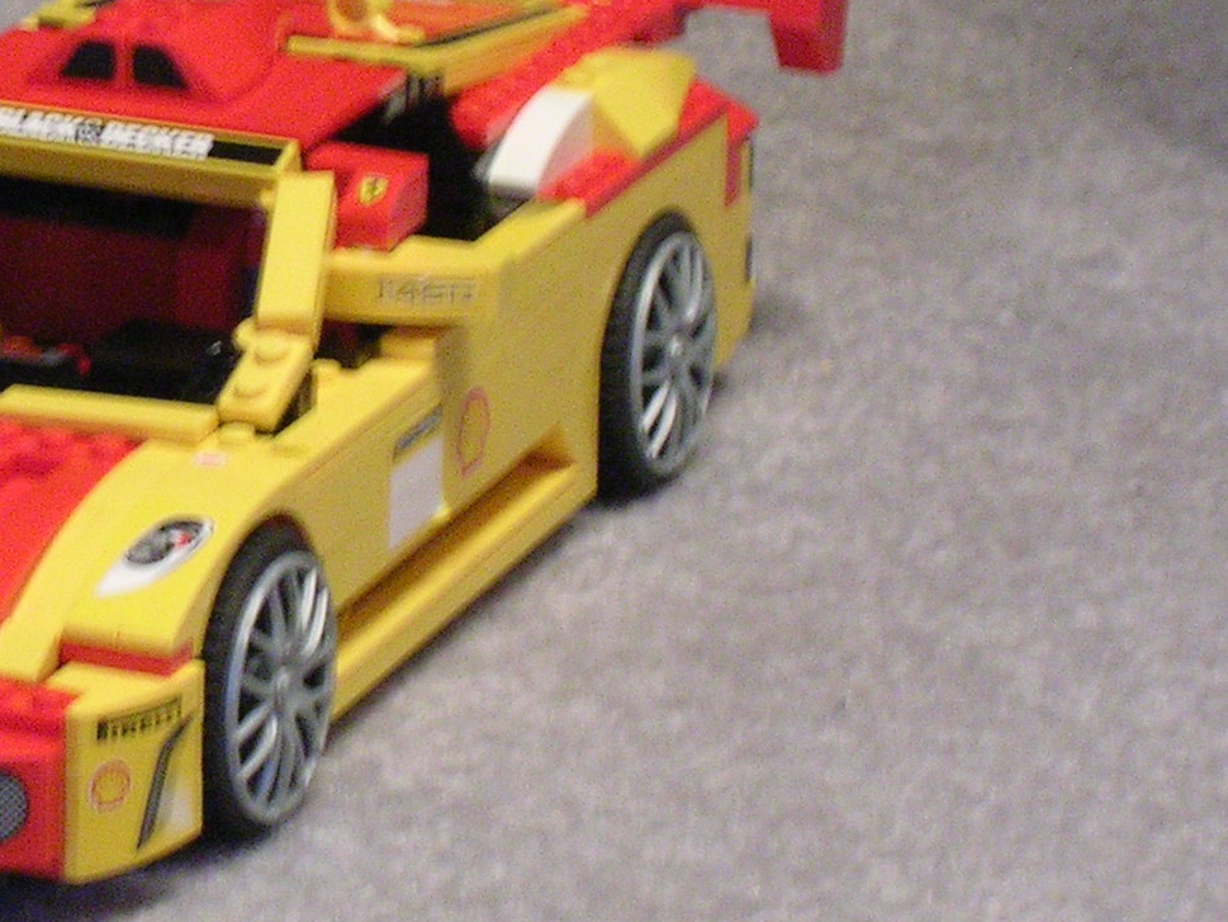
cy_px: 380
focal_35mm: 243
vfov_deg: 6.1
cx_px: -66
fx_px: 8621
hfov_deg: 8.1
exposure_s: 1/4.2
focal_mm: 17.4
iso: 200
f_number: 4.9
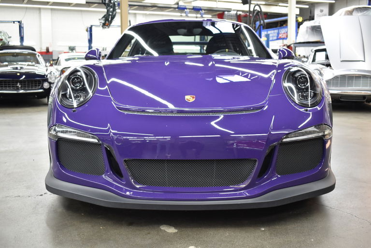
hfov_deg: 49.6
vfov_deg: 34.2
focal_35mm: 39
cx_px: 186
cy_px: 124
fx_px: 402
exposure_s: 1/40
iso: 900
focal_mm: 26
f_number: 4
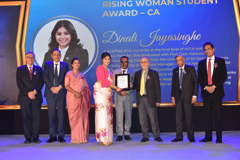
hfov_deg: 44.5
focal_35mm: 44
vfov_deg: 30.5
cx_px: 120
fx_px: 293
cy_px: 80
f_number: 7.1
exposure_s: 1/200
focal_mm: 44
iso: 3200
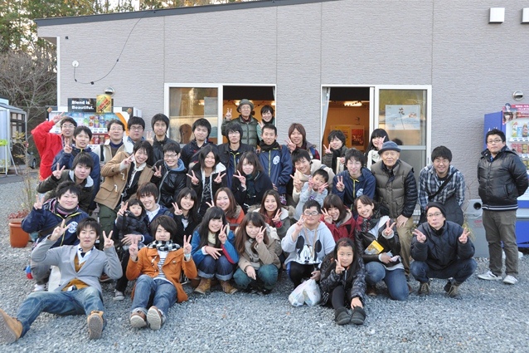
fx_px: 573
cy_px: 176
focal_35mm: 39
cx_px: 264
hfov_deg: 49.6
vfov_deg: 34.2
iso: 400
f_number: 5.6
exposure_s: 1/125
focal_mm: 26
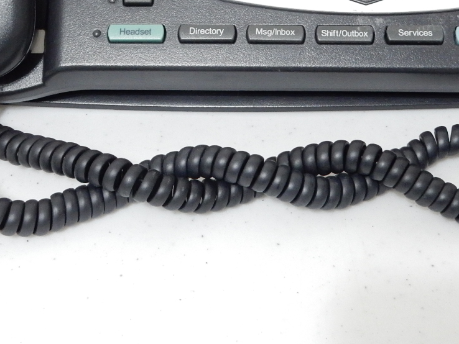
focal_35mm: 78
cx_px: 225
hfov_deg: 25.0
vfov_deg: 18.4
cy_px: -4
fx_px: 1035
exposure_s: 1/8
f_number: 4
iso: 450
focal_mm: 6.4
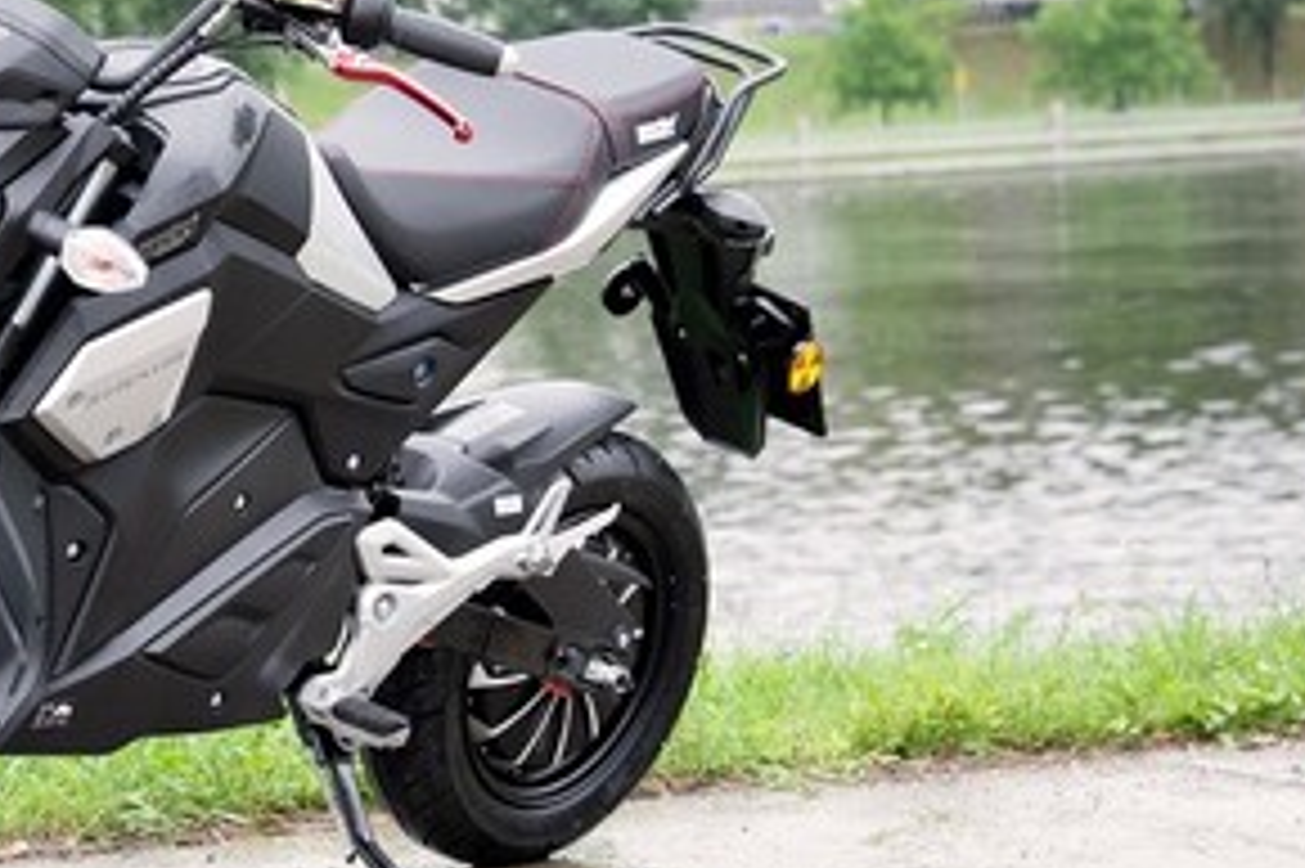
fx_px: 5036
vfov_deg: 9.8
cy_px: 281
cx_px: 104
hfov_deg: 14.6
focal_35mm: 139
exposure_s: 1/800
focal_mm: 65
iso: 2000
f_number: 5.6
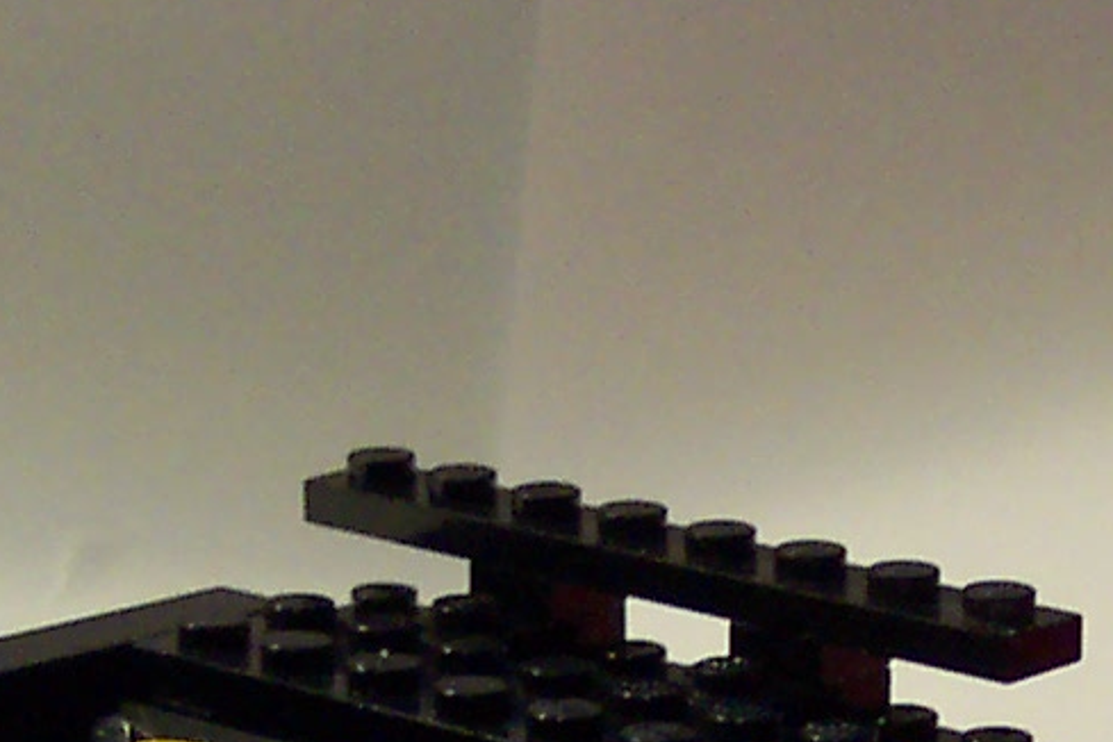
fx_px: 5194
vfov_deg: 8.1
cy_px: 913
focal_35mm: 168
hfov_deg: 12.1
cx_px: 1097
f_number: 2.8
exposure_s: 1/30
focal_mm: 8
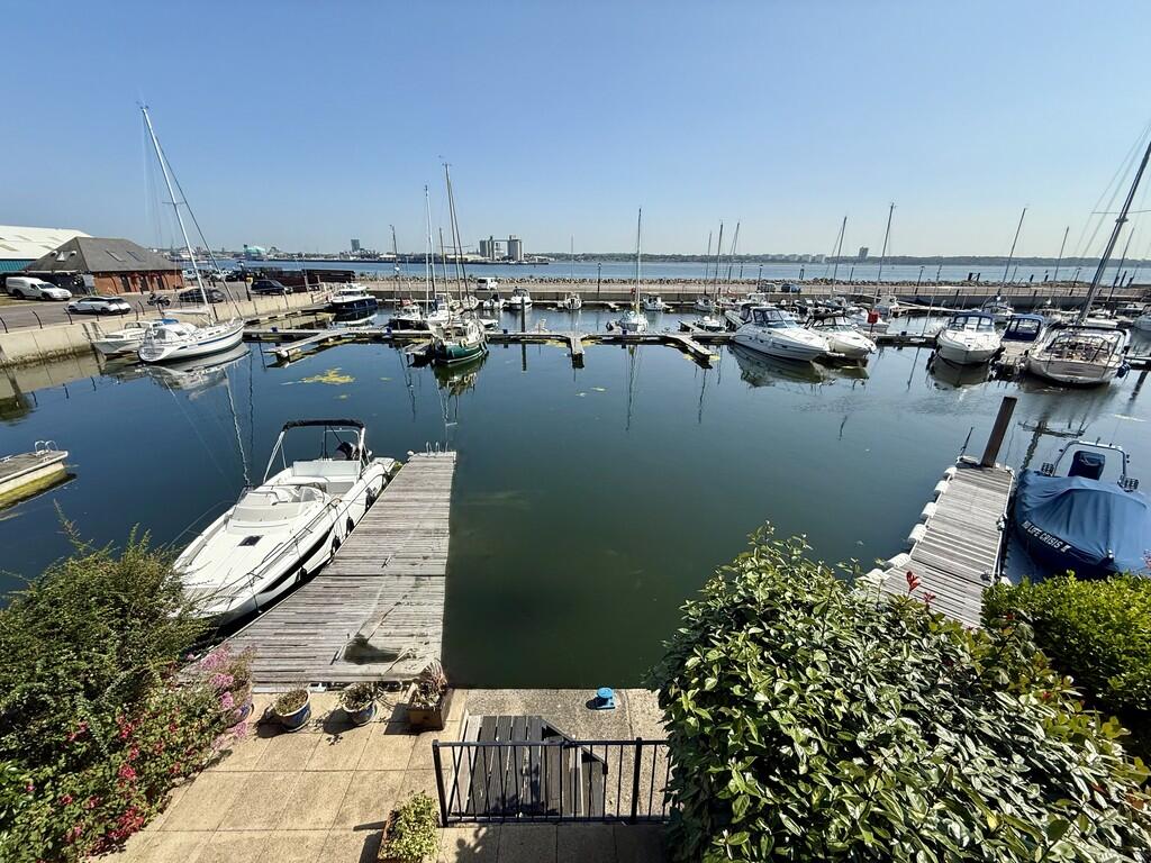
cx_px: 576
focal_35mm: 14
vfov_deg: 85.7
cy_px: 432
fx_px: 466
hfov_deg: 102.1
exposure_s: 1/2320
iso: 64
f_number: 2.2
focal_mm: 2.22
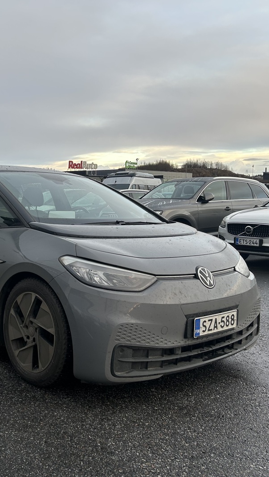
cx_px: 65
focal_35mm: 38
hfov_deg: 30.6
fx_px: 482
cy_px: 237
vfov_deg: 52.8
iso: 40
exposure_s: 1/253
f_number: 1.5
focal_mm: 5.7
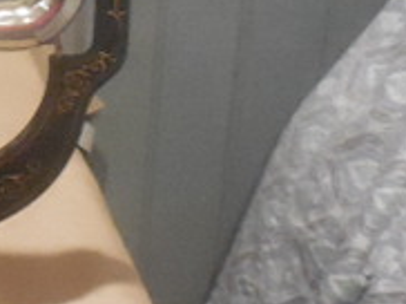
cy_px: 42
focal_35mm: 88
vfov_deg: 16.6
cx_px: -259
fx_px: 1031
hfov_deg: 18.7
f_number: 3.7
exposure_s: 1/20
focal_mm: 4.5
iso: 1600
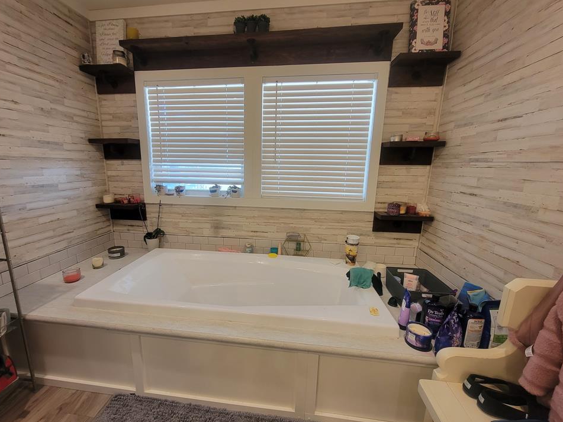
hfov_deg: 102.0
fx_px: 228
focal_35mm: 14
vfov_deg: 85.6
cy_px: 217
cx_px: 266
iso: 160
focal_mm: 2.2
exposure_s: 1/60
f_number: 2.2
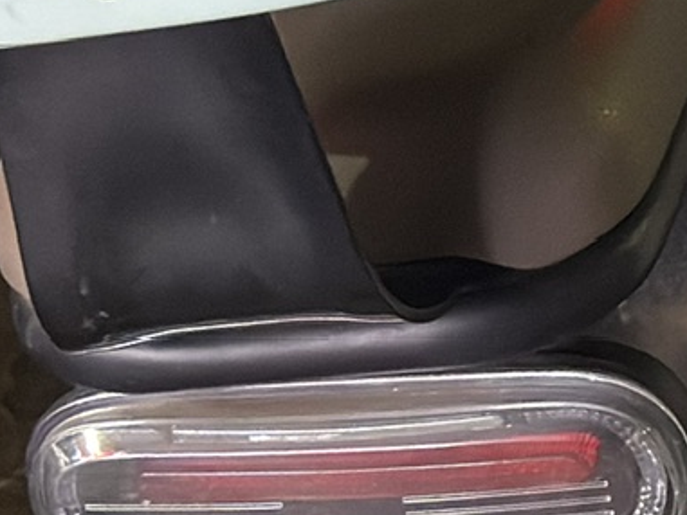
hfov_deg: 8.7
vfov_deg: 6.9
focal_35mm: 215
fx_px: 4268
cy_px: 236
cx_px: 1424
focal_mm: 6.76
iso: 640
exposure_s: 1/20
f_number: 1.78
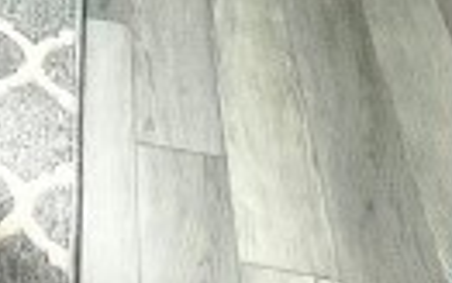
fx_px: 1331
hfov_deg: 16.4
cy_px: -673
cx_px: -345
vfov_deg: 8.9
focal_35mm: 108
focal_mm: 1.57
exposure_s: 1/143
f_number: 1.8
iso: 32
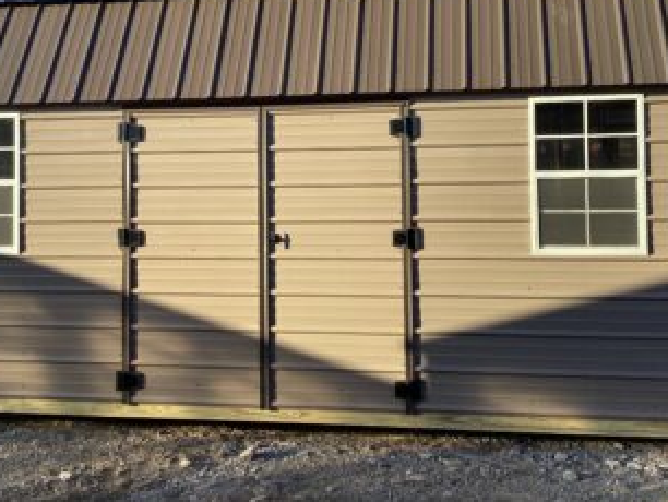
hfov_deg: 42.9
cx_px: 305
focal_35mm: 44
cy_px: 151
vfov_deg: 32.5
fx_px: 850
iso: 25
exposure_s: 1/420
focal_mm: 3.3
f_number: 2.4
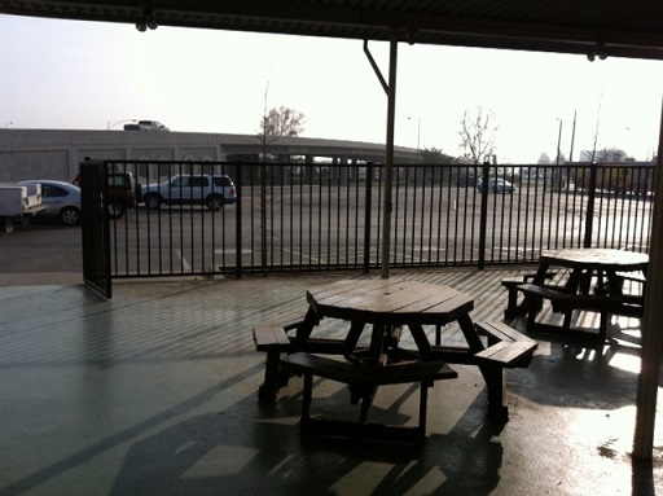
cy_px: 248
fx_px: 670
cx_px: 332
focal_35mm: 35
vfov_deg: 40.6
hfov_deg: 52.7
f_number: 2.8
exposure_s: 1/1774
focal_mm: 3.85
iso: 80
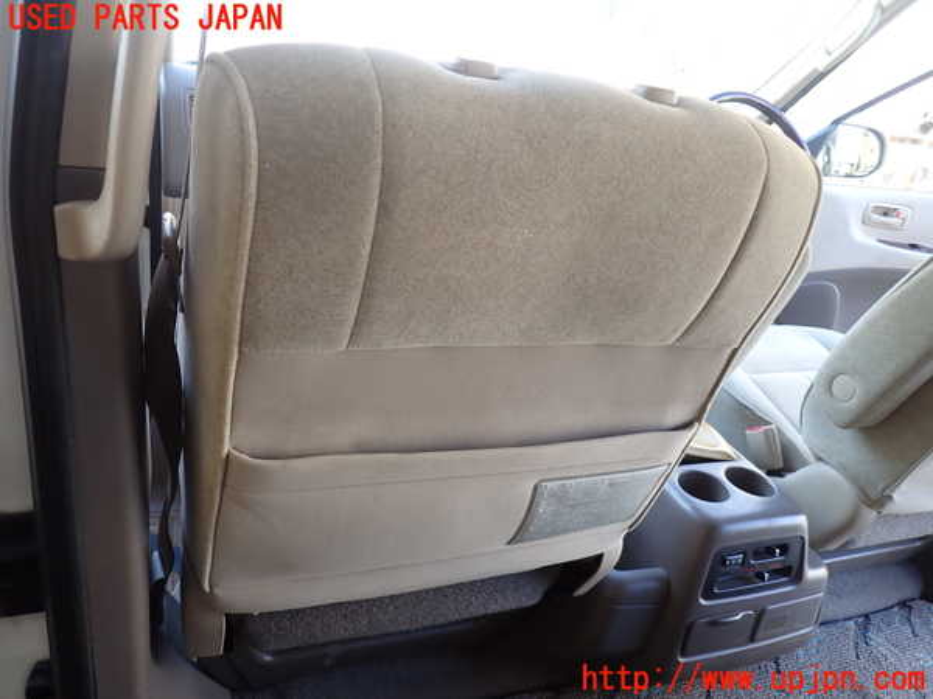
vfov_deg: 54.9
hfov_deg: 69.4
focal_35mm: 25
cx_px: 466
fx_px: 674
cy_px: 350
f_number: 2
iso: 100
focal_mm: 4.5
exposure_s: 1/80
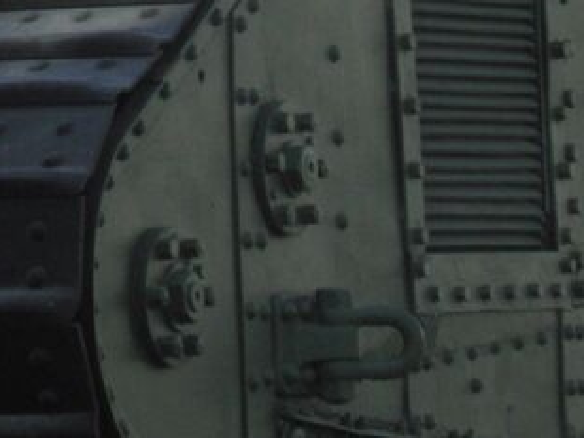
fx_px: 5873
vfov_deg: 4.2
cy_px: -438
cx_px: -200
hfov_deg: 5.7
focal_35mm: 348
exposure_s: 1/320
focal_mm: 15.2
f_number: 5.6
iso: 50
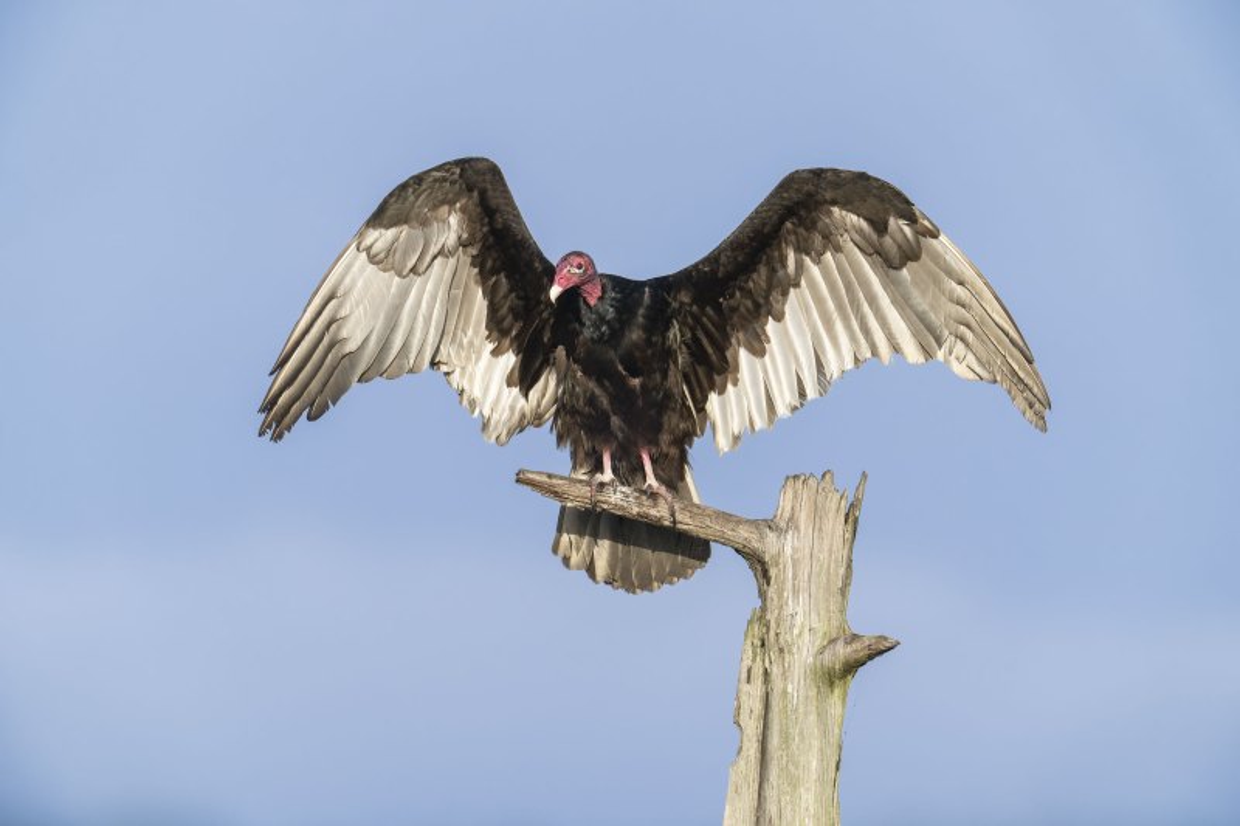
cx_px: 620
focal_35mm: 840
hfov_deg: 2.5
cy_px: 413
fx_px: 28926
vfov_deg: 1.6
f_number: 8
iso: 1000
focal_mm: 840
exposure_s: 1/1600
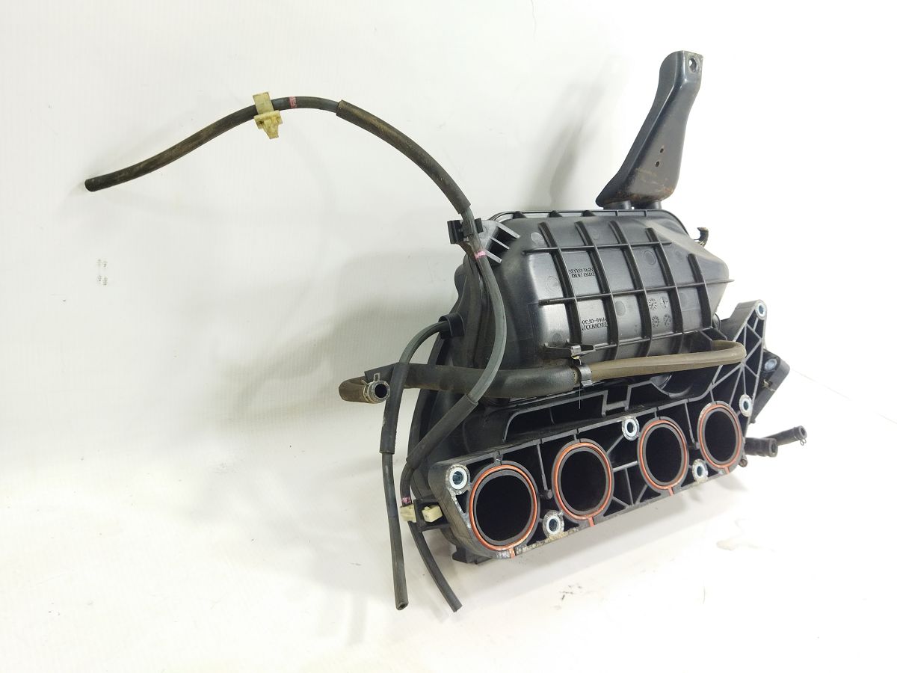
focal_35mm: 27
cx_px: 448
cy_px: 336
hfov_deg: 65.3
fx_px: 700
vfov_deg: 51.4
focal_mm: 4.71
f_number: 1.79
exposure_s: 1/100
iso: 160
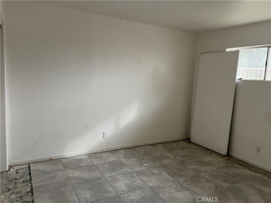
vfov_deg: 53.1
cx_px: 136
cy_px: 102
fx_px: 204
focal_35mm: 26
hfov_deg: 67.3
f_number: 1.5
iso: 200
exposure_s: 1/60
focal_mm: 5.7
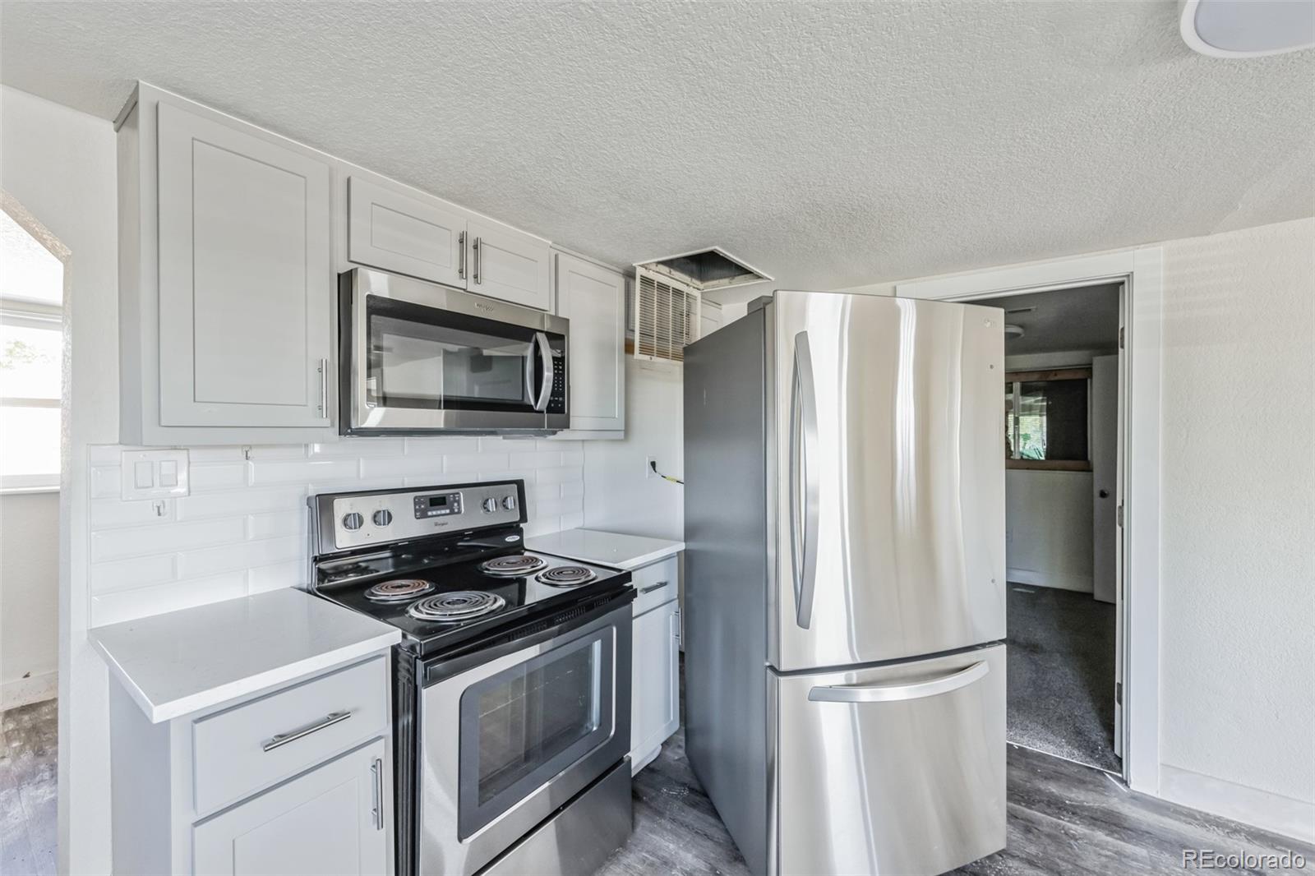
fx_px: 511
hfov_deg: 104.3
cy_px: 438
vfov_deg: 81.2
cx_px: 658
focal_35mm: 14
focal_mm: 14
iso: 400
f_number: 9
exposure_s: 1/5
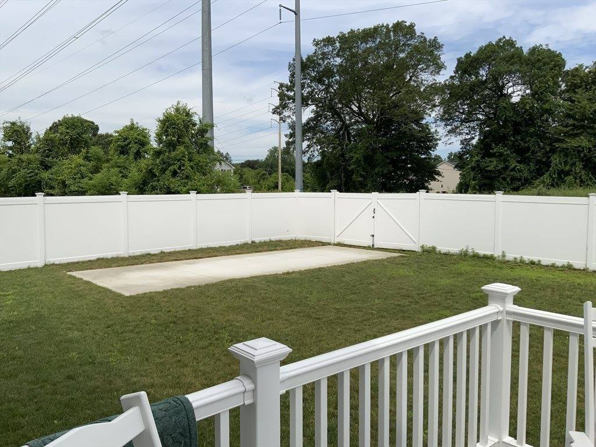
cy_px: 224
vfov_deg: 48.2
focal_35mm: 29
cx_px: 298
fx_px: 499
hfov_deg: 61.7
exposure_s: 1/2667
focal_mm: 3
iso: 20
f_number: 1.8
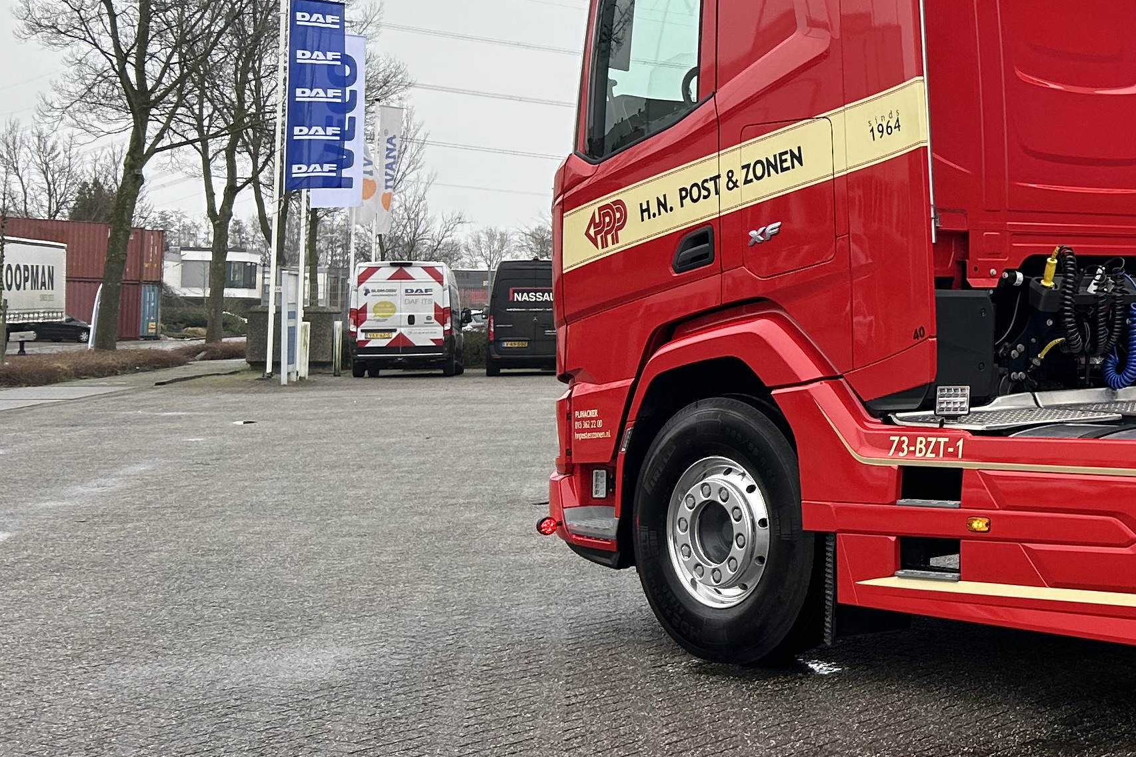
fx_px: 2019
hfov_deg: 28.0
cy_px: 249
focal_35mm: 64
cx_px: 1311
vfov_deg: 21.2
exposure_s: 1/374
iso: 50
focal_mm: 5.7
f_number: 1.5
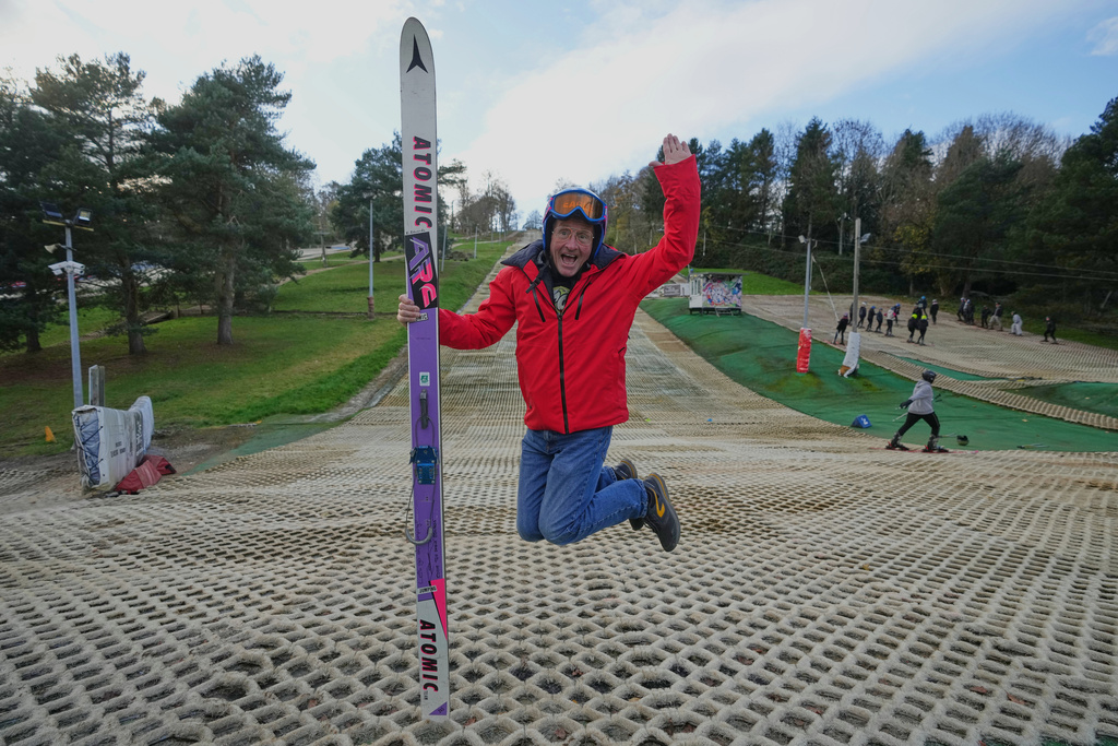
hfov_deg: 96.7
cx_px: 559
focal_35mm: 16
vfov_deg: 73.8
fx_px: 497
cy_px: 373
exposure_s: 1/2000
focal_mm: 16
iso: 640
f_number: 3.5
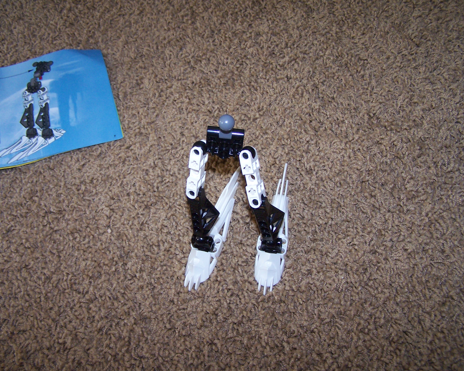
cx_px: 219
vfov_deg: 37.3
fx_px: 549
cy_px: 184
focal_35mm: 40
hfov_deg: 45.8
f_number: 2.8
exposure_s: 1/60
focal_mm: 6.3
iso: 140
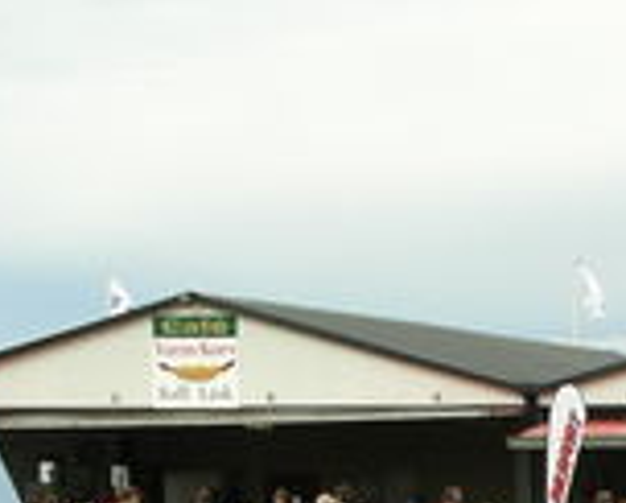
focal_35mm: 185
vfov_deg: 8.1
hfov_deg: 10.1
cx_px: 935
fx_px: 3432
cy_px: 915
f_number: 4.5
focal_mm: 9.3
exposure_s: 1/400
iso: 64
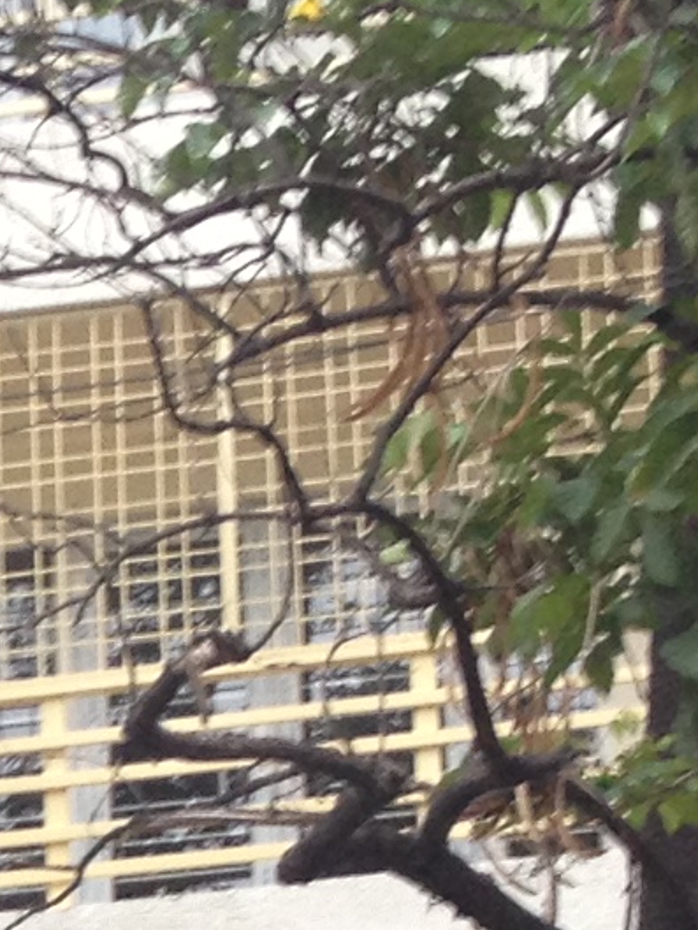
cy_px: 1366
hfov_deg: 6.6
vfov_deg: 8.9
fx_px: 5805
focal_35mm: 216
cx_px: -870
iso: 64
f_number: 2.4
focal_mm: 4.28
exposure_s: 1/20
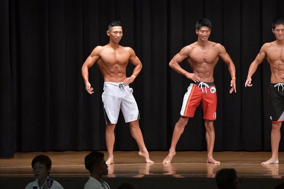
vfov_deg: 6.8
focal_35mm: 202
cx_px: 142
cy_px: 94
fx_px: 1593
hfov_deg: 10.2
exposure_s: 1/400
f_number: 5.6
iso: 6400
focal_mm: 135
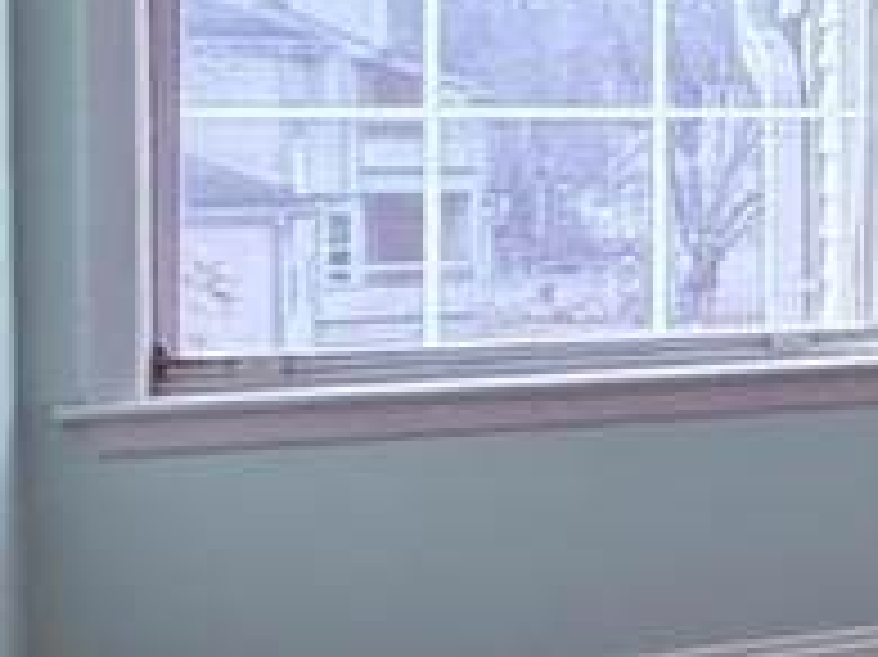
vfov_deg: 15.9
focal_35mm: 92
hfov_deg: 12.9
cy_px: 117
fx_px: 2332
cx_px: 2368
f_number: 2.2
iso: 200
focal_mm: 2.22
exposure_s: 1/120
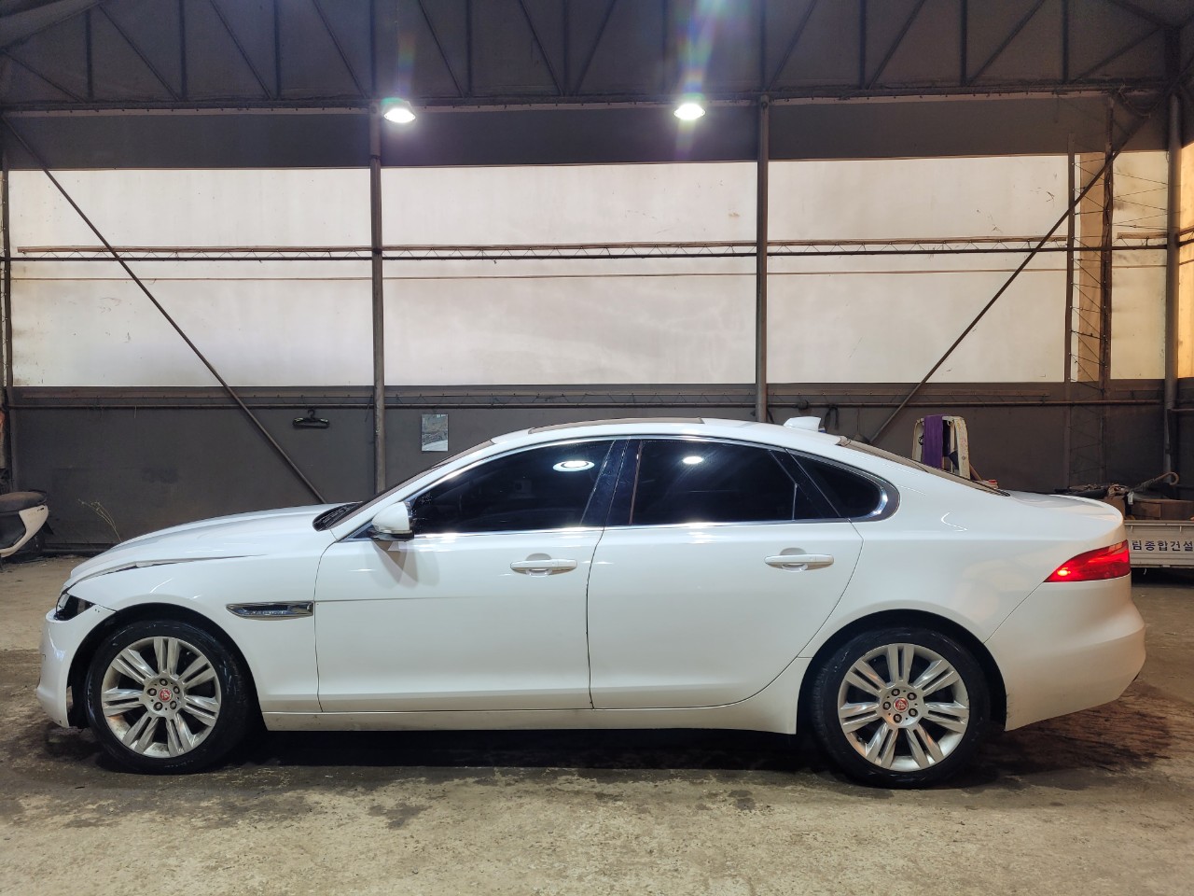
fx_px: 897
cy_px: 448
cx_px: 597
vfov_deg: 53.1
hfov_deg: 67.3
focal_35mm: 26
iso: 80
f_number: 1.8
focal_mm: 5.4
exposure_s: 1/120
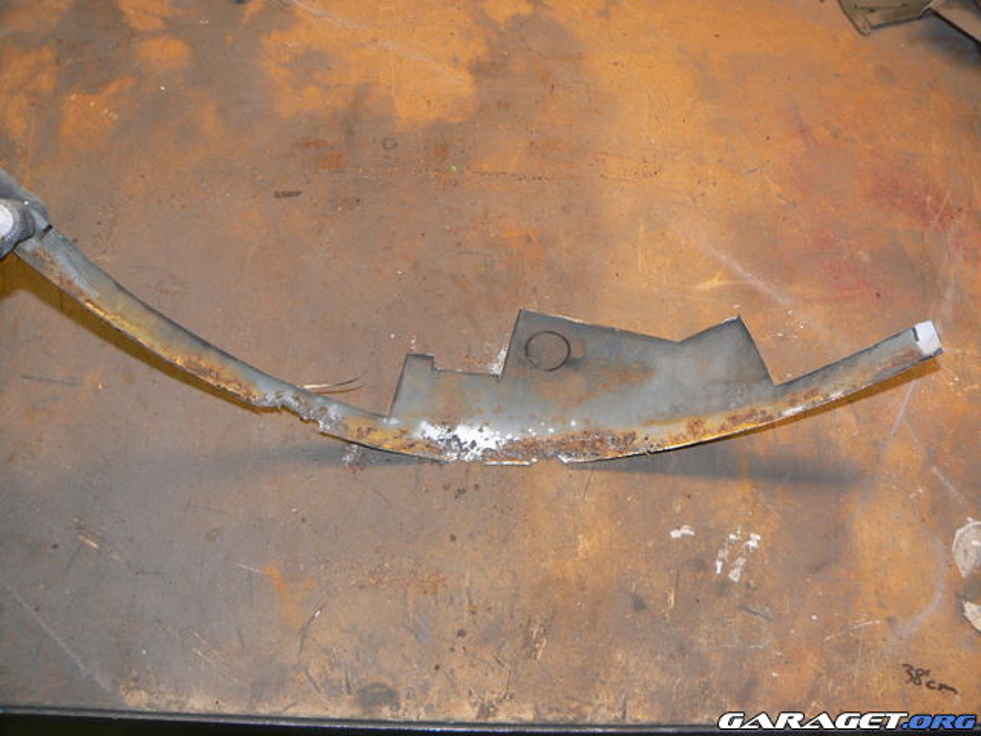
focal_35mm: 36
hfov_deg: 51.4
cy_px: 368
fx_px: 1020
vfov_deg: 39.7
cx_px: 490
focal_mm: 6
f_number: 2.8
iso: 100
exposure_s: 1/30
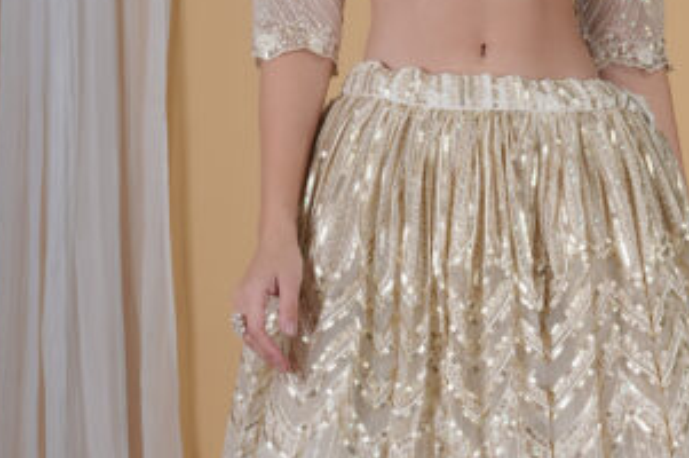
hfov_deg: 15.3
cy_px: 295
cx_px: 541
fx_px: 2543
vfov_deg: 10.3
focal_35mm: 133
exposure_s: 1/160
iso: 250
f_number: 11
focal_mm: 50
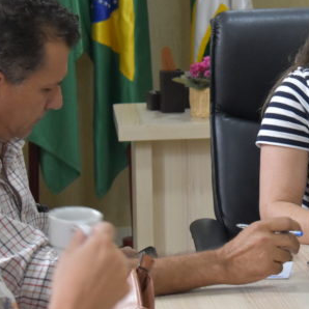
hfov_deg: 9.5
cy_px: 71
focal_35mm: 181
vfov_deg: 9.6
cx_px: 372
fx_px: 1829
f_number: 5.6
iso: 2000
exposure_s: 1/60
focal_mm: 55
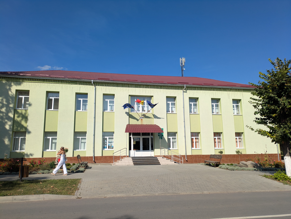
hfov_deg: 69.4
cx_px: 146
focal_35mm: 25
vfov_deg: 54.9
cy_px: 110
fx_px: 210
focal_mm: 5.43
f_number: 1.89
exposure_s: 1/3378
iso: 58
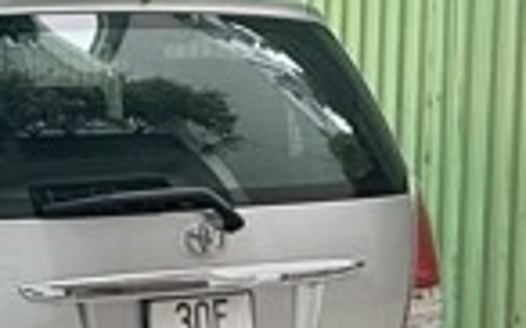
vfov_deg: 12.5
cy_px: 72
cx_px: -115
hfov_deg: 18.9
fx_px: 1490
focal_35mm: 104
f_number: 2.2
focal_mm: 2.22
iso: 64
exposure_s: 1/148
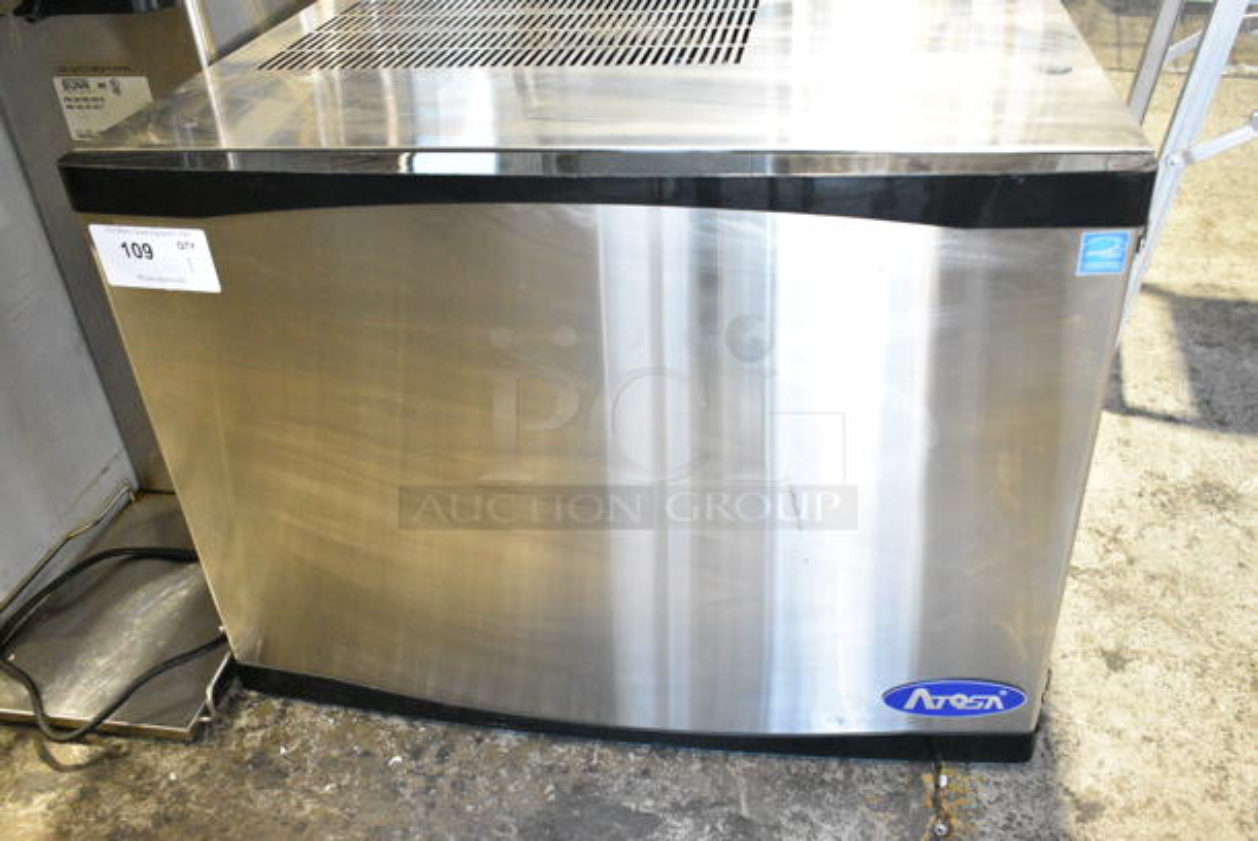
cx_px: 629
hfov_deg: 59.4
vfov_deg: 41.8
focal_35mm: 32
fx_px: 1102
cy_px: 420
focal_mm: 21
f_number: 7.1
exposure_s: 1/200
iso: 6400
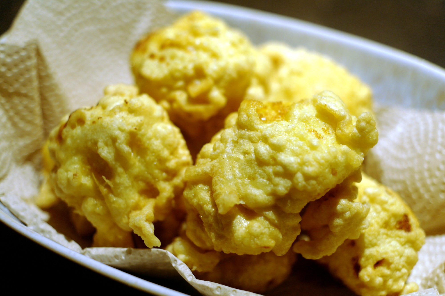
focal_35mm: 46
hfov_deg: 42.8
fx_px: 568
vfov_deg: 29.2
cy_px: 148
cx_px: 222
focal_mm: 30
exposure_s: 1/60
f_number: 2.2
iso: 200
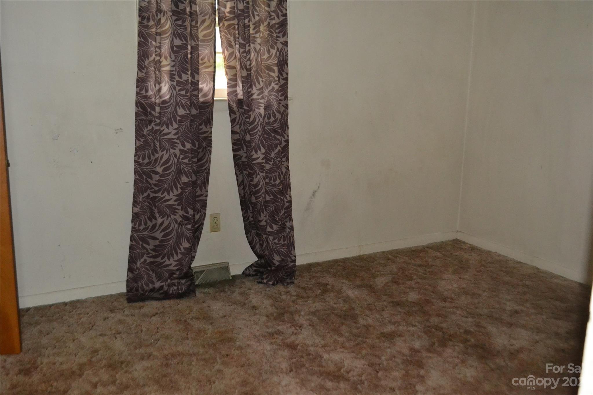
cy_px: 198
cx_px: 296
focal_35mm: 39
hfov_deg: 49.6
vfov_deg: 34.2
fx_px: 642
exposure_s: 1/60
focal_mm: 26
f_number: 4.2
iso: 3200
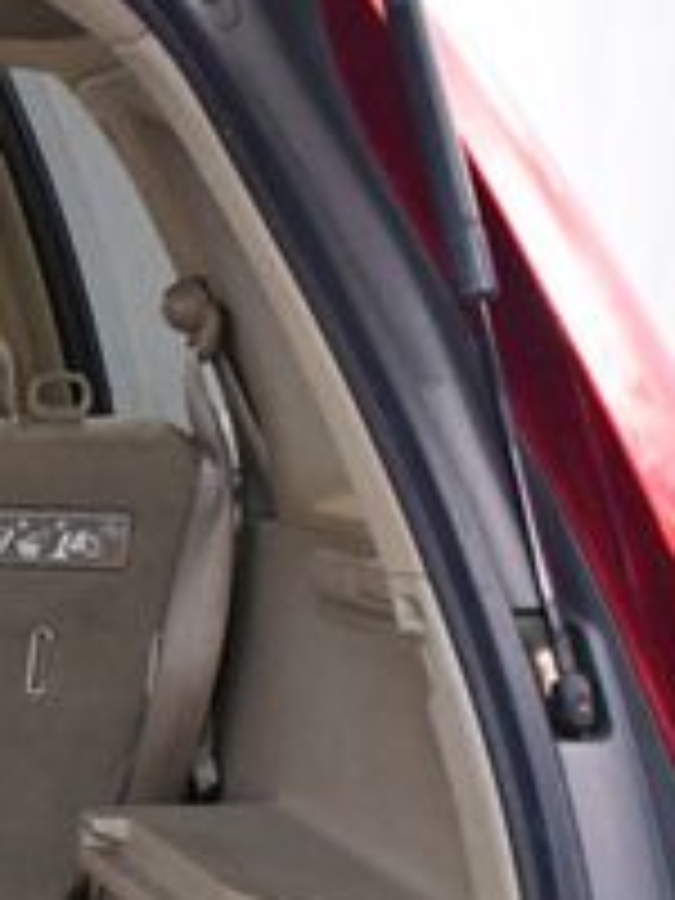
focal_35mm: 111
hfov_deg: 12.1
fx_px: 2886
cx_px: -585
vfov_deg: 17.5
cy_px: 810
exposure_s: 1/125
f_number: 3.5
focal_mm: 18
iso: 3200
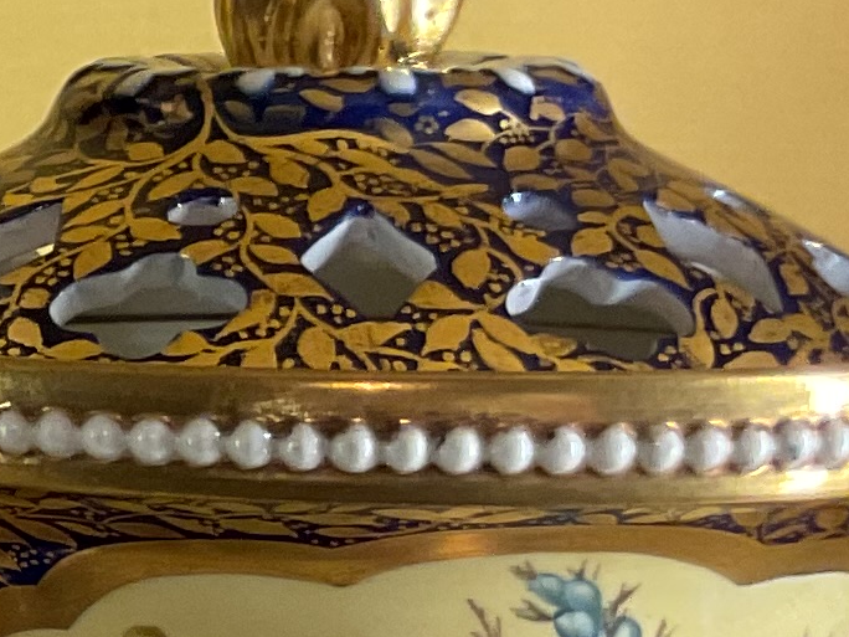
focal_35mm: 171
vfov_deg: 8.6
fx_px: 4194
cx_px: -1170
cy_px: 639
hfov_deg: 10.1
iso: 64
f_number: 1.8
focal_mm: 3
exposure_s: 1/60
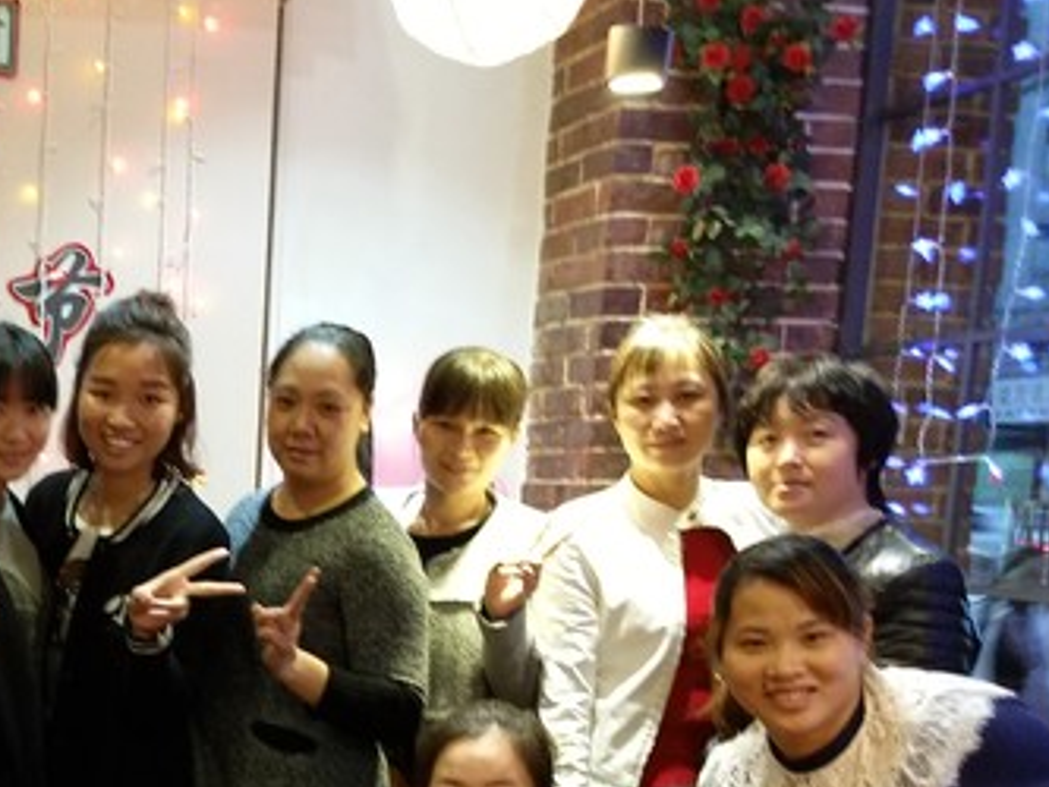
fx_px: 1637
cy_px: 715
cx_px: 32
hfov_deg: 33.0
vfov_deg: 26.1
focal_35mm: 54
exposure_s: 1/25
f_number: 1.7
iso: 199
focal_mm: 4.32
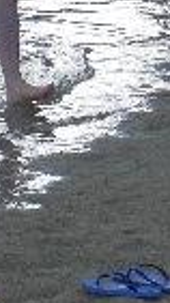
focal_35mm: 258
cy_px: 107
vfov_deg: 8.4
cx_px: -303
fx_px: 2074
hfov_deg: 4.5
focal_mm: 9.3
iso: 125
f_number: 4.7
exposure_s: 1/400
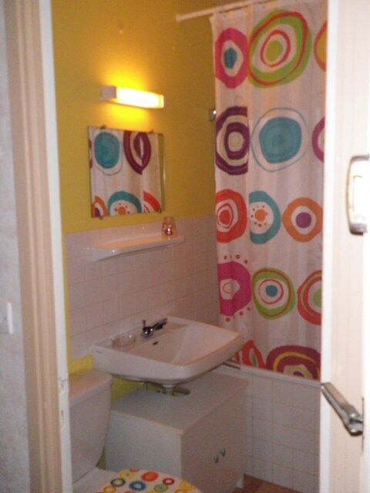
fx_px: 499
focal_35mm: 35
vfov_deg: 52.6
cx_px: 185
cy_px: 246
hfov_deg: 40.7
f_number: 3.8
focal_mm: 6.2
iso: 400
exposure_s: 1/60
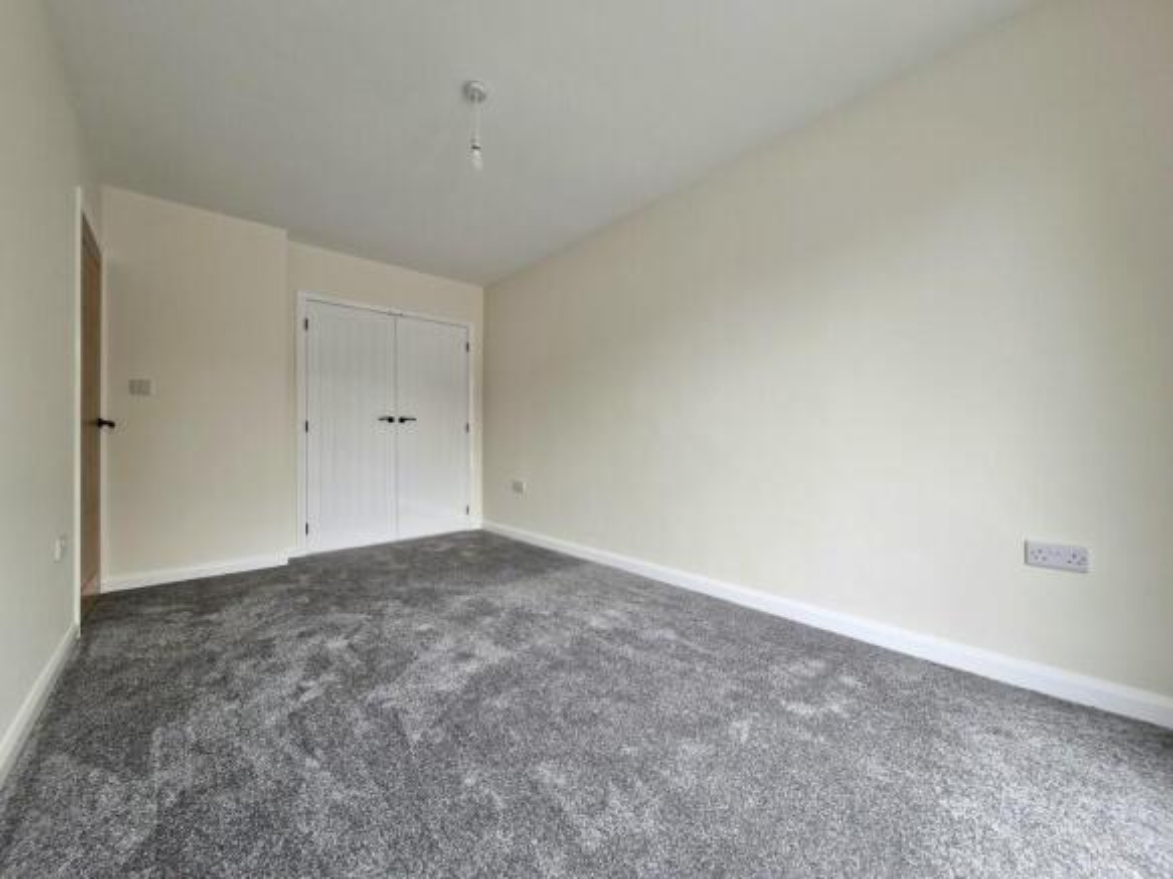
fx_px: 440
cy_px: 440
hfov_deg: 106.2
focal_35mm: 13
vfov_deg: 89.9
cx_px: 586
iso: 50
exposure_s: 1/50
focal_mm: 1.74
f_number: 2.2
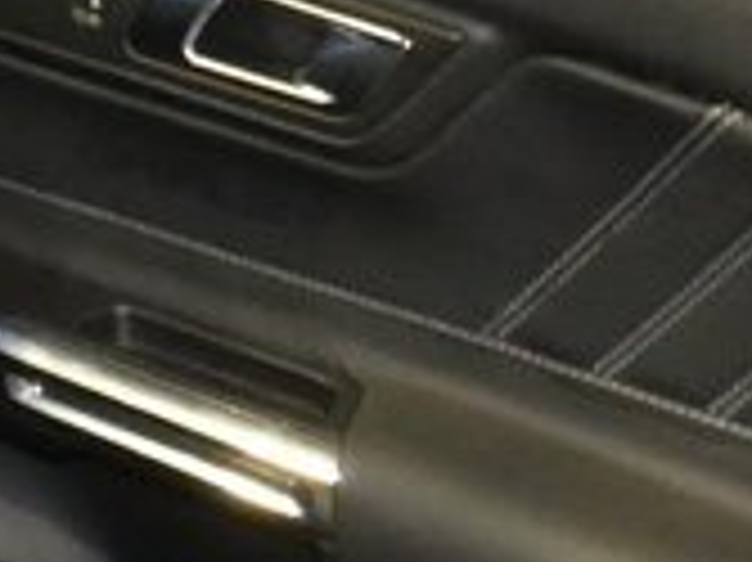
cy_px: 270
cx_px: -1333
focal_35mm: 123
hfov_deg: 11.5
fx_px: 2670
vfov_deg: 12.0
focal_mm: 3.6
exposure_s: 1/125
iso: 640
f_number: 2.8
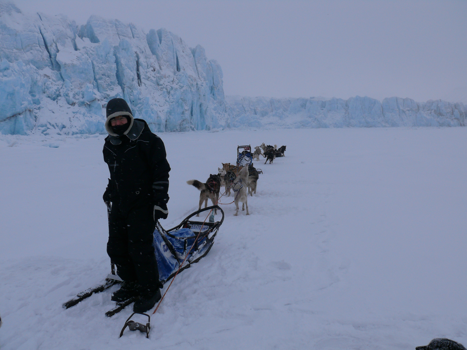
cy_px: 175
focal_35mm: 35
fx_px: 472
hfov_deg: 52.6
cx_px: 234
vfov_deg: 40.7
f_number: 4.5
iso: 100
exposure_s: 1/250
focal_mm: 7.4
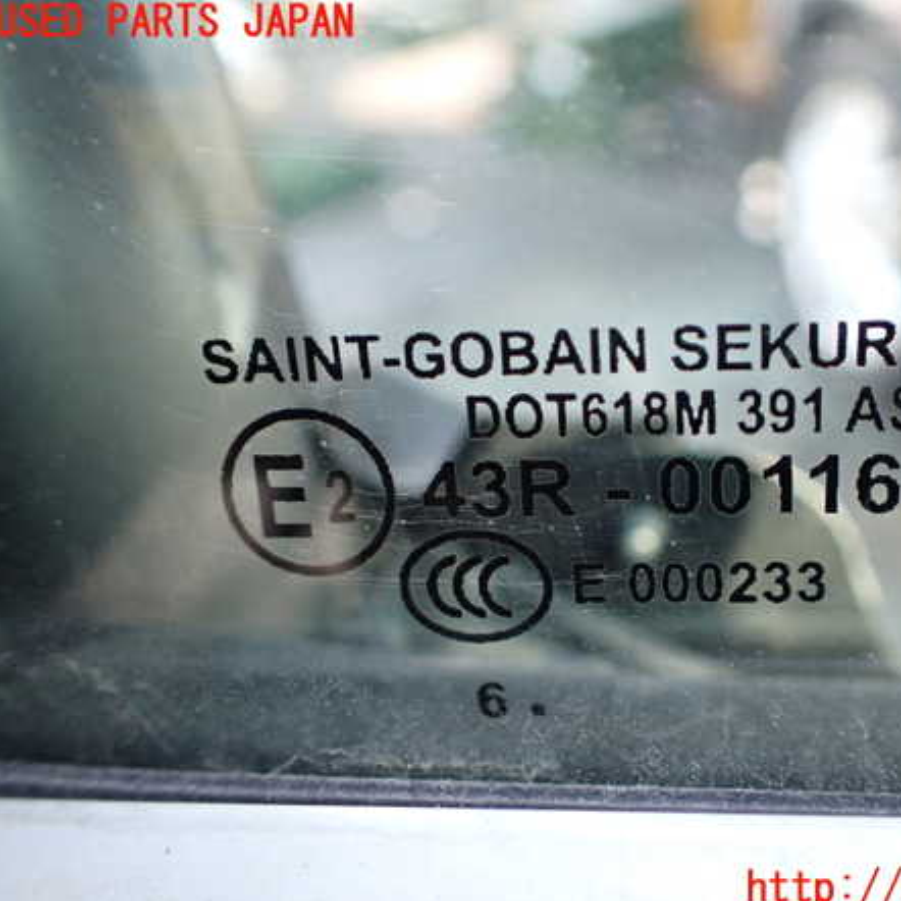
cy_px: 457
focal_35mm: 36
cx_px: 595
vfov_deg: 46.0
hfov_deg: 45.4
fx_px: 1060
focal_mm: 5.4
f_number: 2.3
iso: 250
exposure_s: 1/125
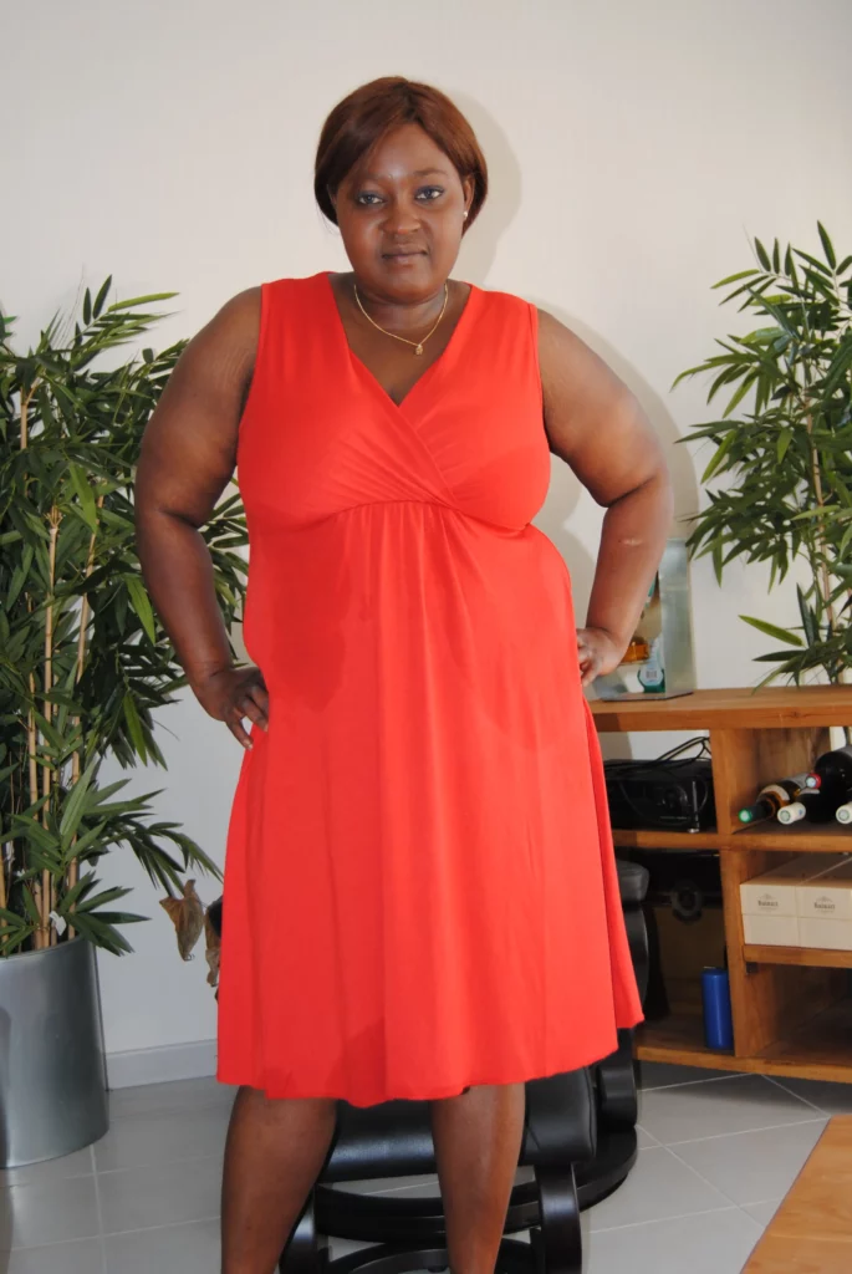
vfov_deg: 41.1
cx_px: 426
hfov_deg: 28.1
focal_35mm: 48
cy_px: 637
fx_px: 1700
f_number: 4.5
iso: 200
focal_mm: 32
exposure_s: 1/60
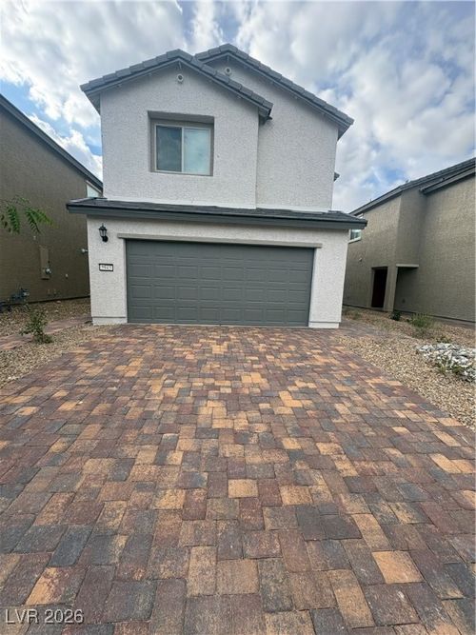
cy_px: 318
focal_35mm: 14
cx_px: 238
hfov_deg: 85.7
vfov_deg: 102.1
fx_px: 257
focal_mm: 2.22
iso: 40
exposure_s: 1/495
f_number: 2.2
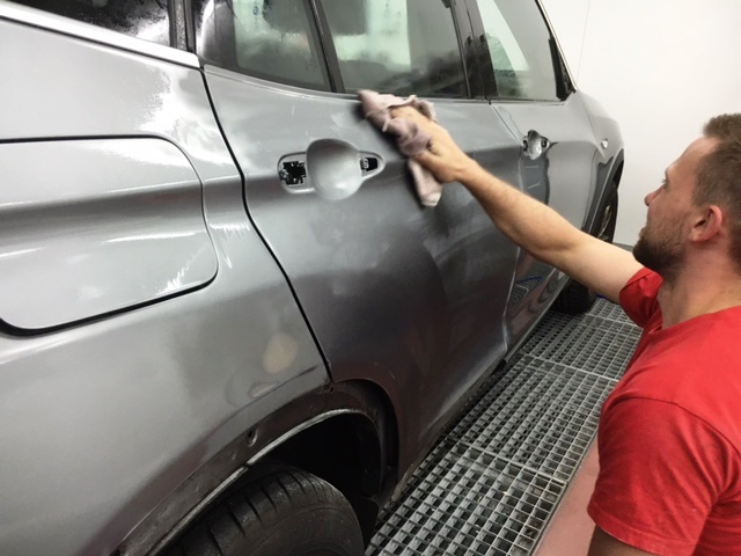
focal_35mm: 29
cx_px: 370
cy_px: 278
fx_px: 621
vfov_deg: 48.2
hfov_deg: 61.7
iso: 50
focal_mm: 4.15
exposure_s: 1/33
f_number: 2.2
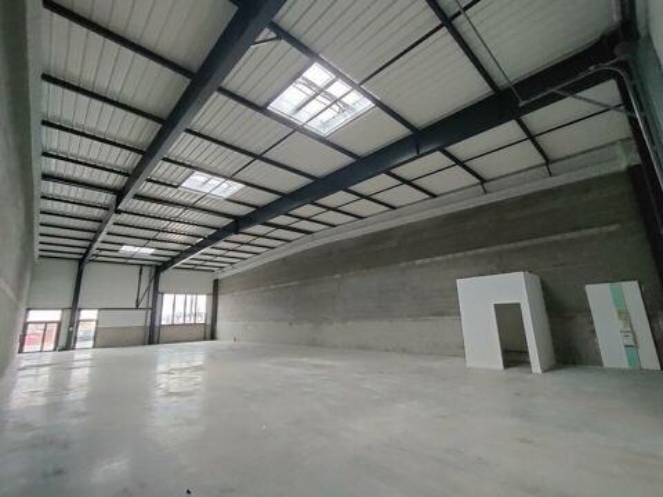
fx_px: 249
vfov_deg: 89.9
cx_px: 332
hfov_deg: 106.2
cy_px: 248
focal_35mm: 13
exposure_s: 1/25
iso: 1444
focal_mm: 1.66
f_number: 2.2
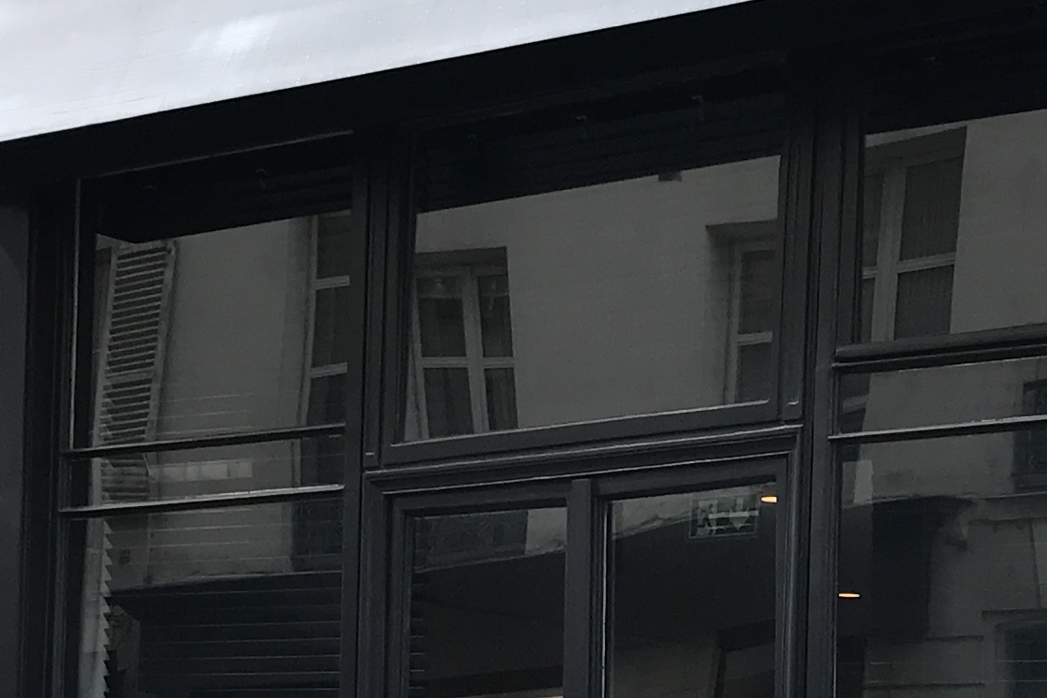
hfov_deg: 19.3
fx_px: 3054
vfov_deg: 12.8
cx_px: 819
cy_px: 735
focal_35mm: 105
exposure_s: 1/244
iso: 20
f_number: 1.8
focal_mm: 3.99
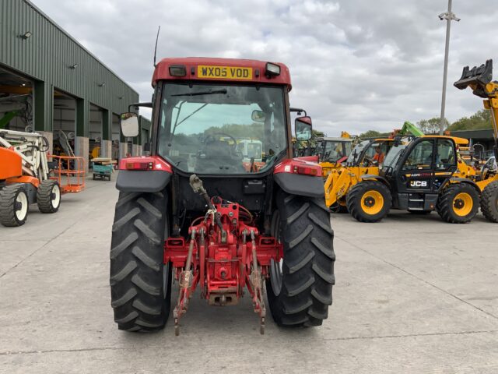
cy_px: 187
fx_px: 417
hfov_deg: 61.7
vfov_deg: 48.2
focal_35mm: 29
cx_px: 249
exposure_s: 1/1144
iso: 16
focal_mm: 3
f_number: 1.8
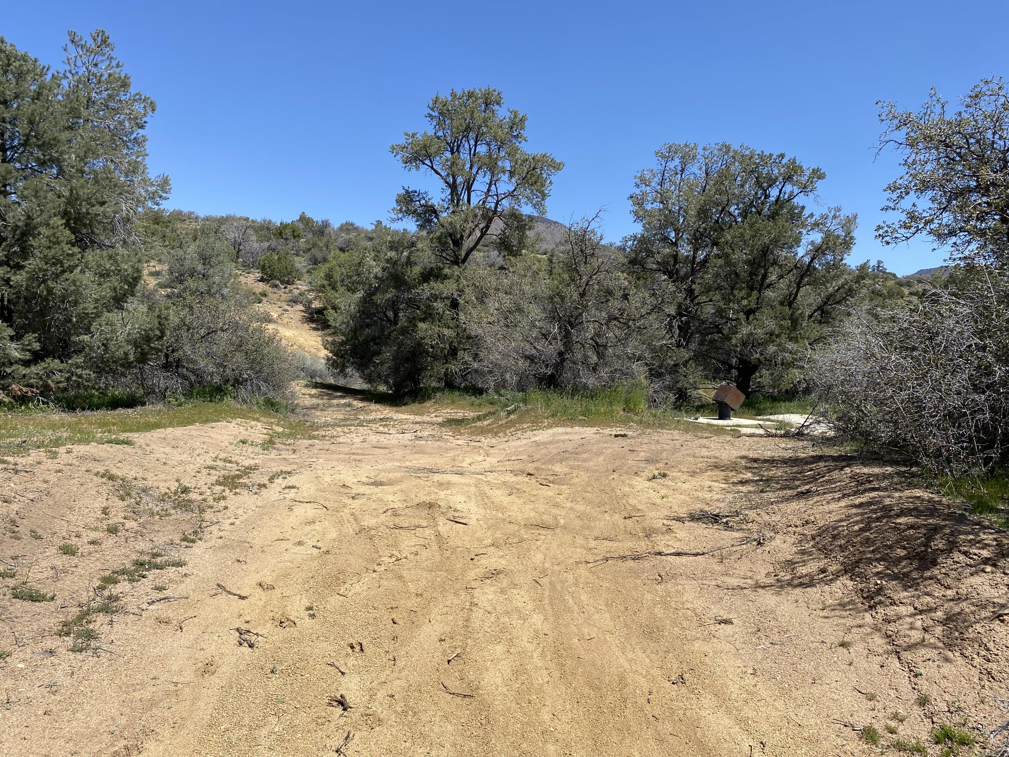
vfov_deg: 53.1
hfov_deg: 67.3
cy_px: 378
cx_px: 504
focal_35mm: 26
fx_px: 758
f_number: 1.8
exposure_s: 1/3846
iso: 32
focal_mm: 4.25
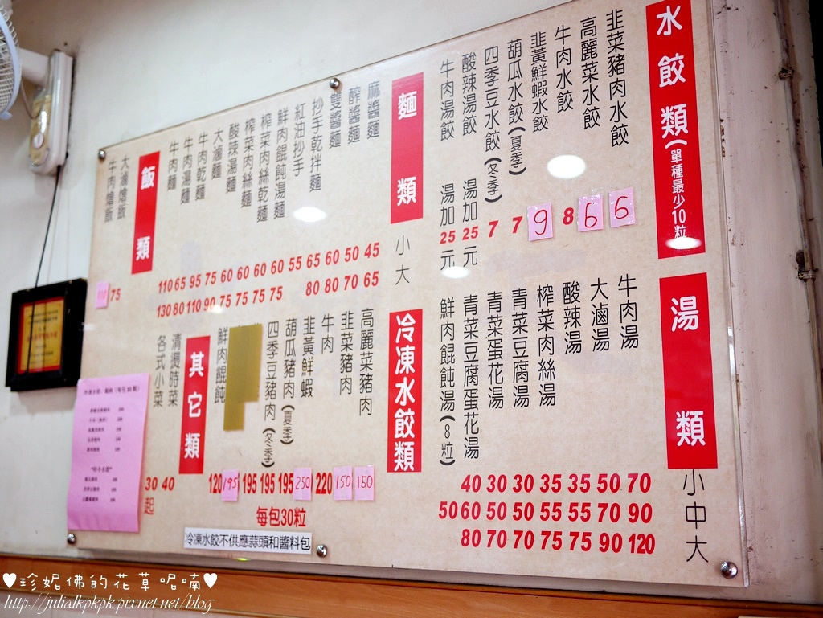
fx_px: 951
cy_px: 309
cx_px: 412
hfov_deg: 46.8
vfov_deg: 36.0
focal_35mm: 40
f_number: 1.7
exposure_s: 1/100
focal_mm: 20
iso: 200
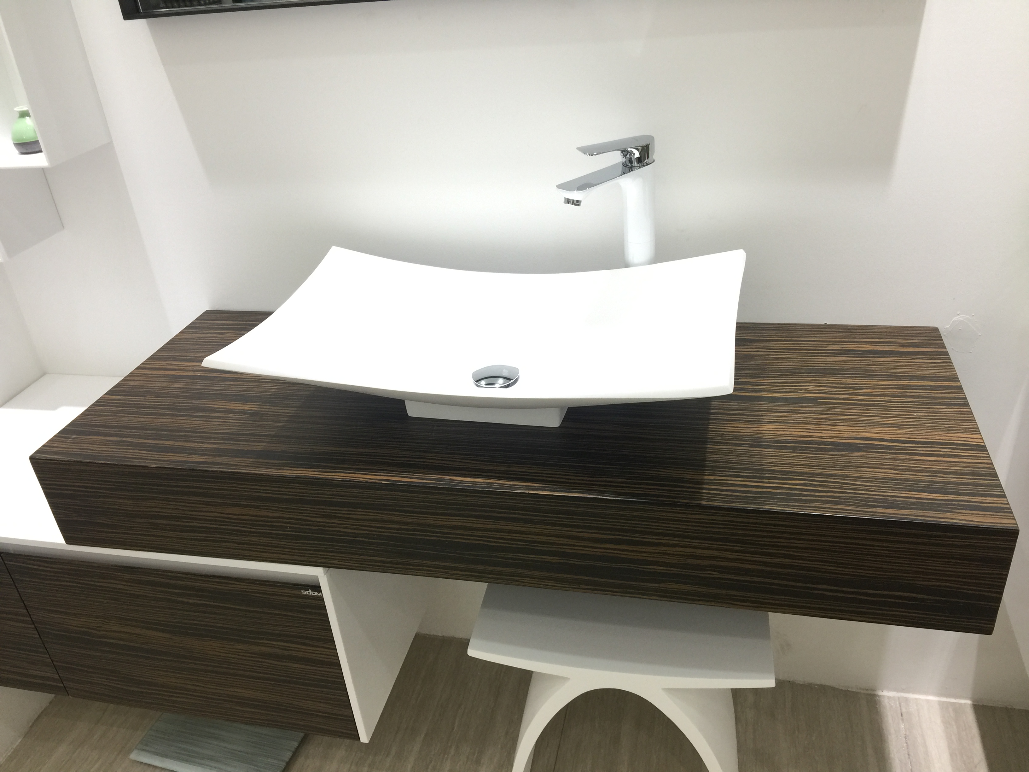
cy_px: 386
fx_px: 862
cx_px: 514
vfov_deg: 48.2
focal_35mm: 29
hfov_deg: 61.7
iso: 50
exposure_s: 1/33
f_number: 2.2
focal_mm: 4.15
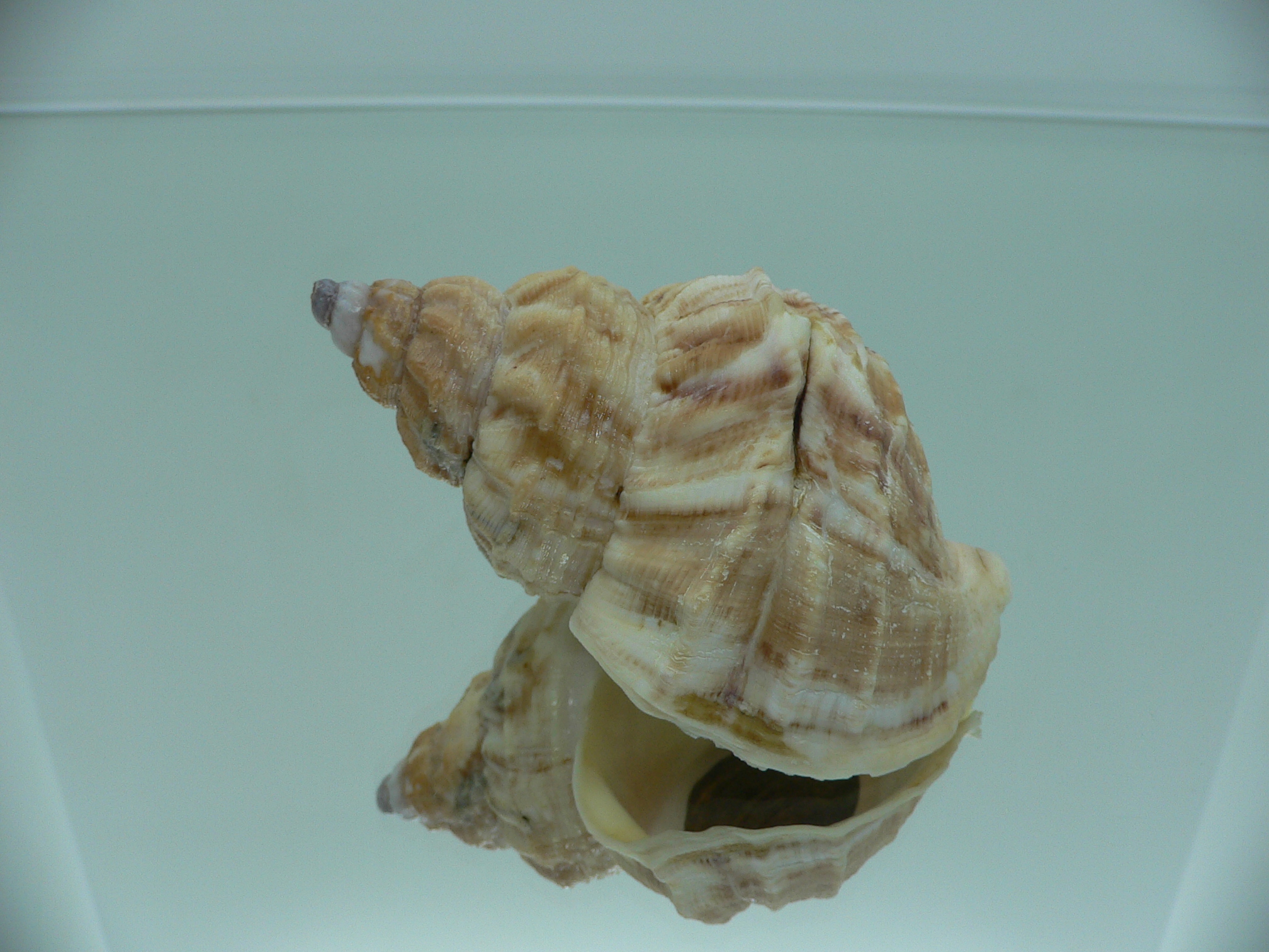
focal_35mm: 35
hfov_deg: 52.6
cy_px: 476
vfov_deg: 40.7
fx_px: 1283
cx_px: 634
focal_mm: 4.6
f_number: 2.8
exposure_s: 1/60
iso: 80
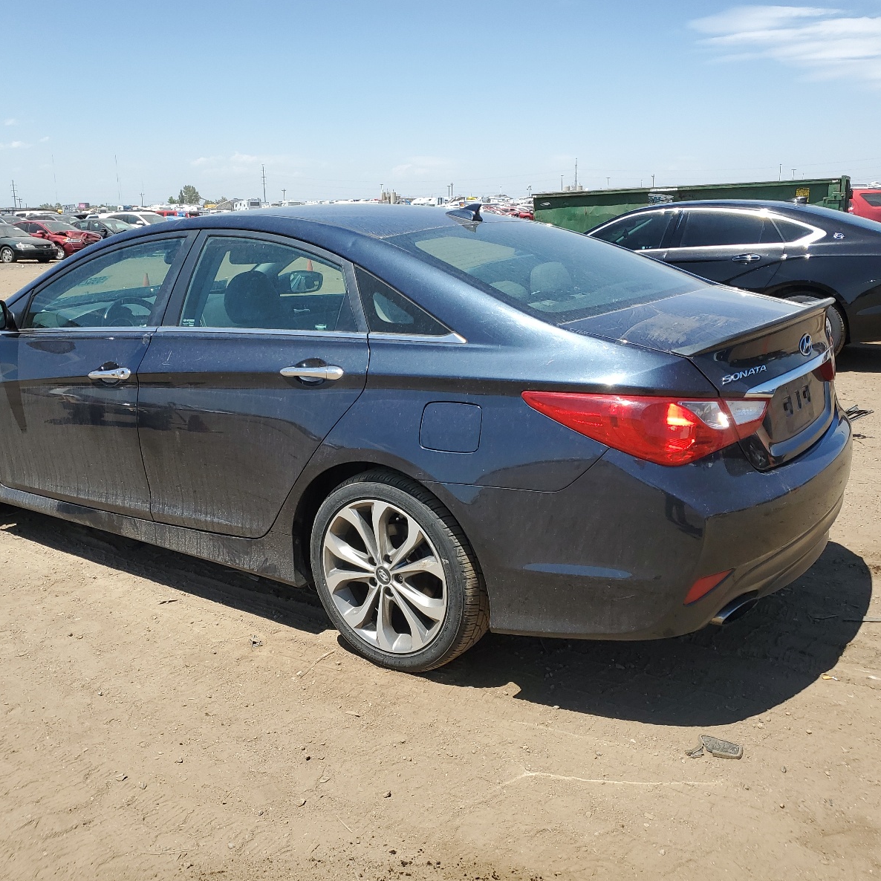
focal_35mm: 31
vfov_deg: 52.5
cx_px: 401
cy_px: 437
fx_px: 893
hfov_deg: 52.5
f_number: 1.5
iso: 50
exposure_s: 1/2500
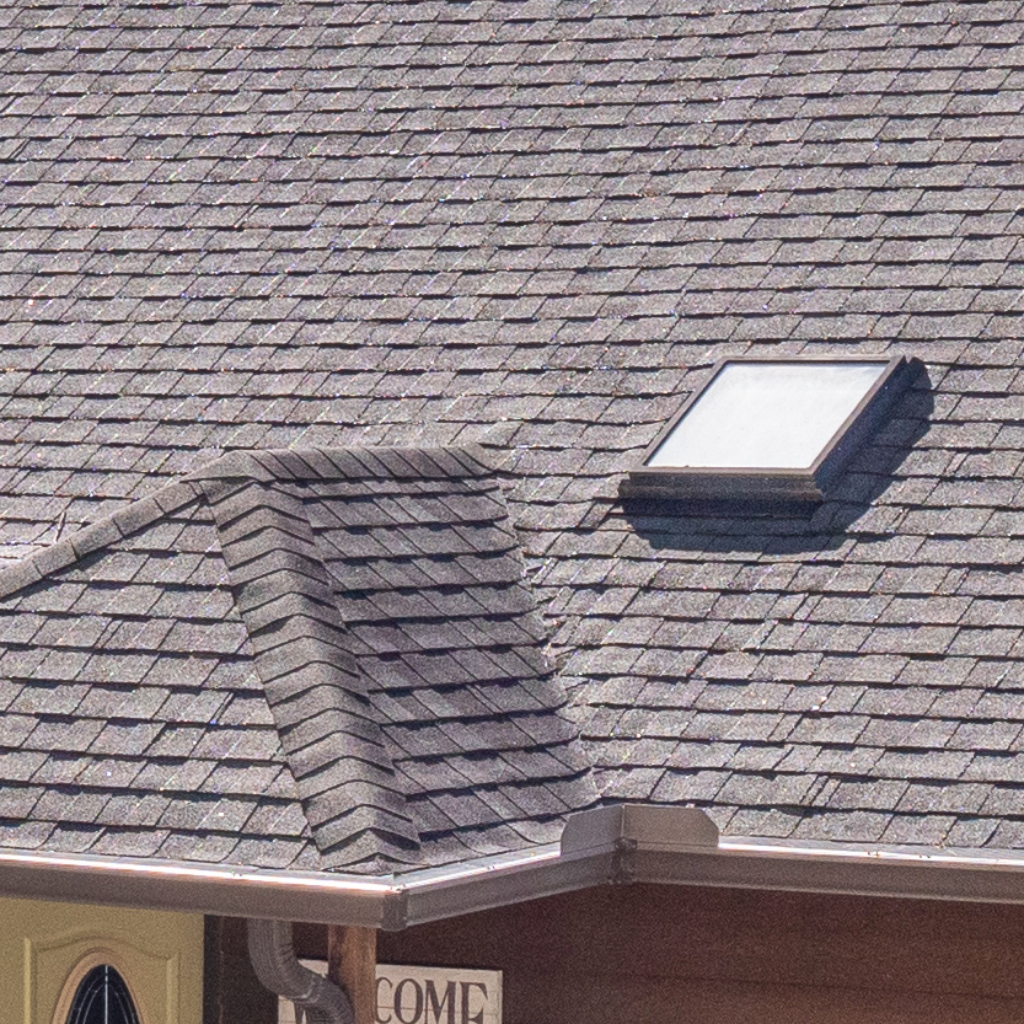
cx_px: 427
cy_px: 602
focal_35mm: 198
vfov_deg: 8.8
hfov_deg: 8.8
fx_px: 6627
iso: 200
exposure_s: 1/800
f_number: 5.6
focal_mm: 18
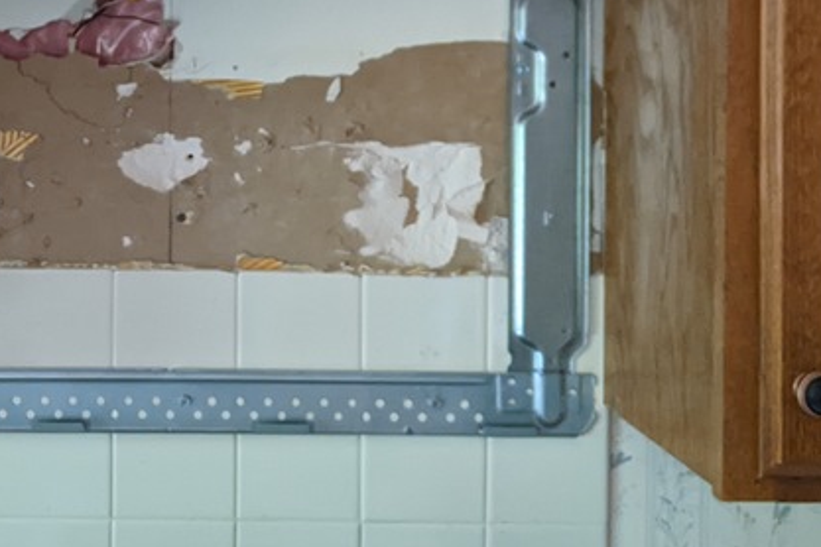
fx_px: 1573
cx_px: 120
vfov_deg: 19.5
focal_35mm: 69
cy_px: 92
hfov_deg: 28.4
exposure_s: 1/30.8
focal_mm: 4.44
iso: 532
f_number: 1.8
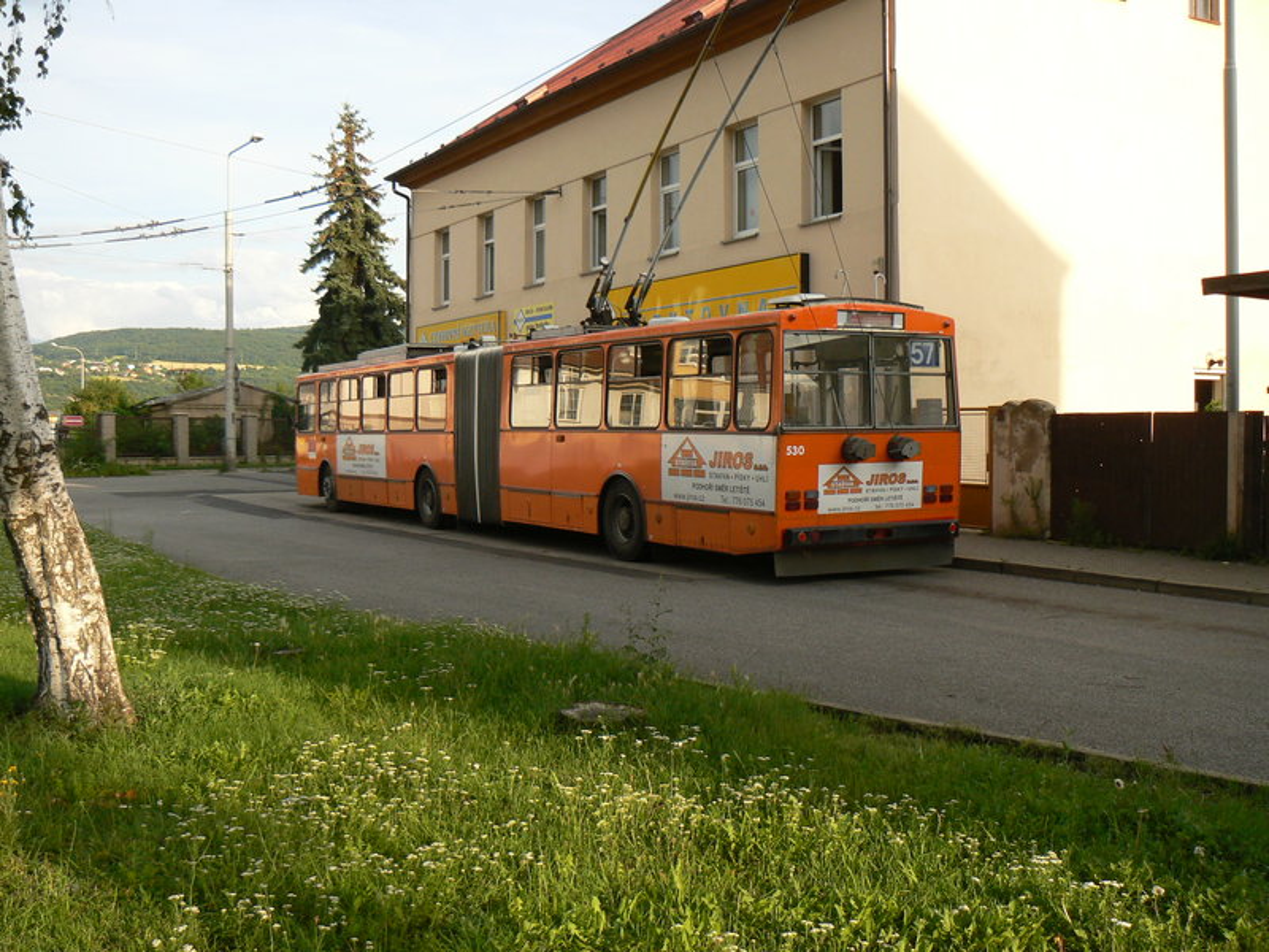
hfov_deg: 51.4
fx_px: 1320
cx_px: 634
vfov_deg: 39.7
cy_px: 476
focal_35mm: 36
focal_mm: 6
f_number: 3.6
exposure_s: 1/640
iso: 100
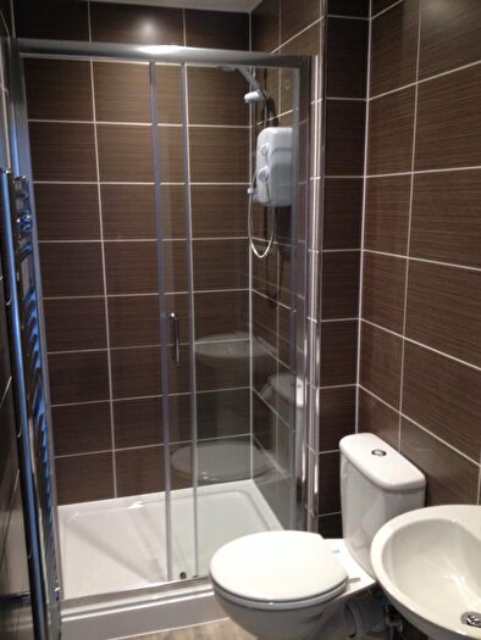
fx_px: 648
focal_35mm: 35
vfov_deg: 52.6
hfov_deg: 40.7
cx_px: 240
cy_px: 320
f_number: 2.4
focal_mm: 4.28
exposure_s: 1/20
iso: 125
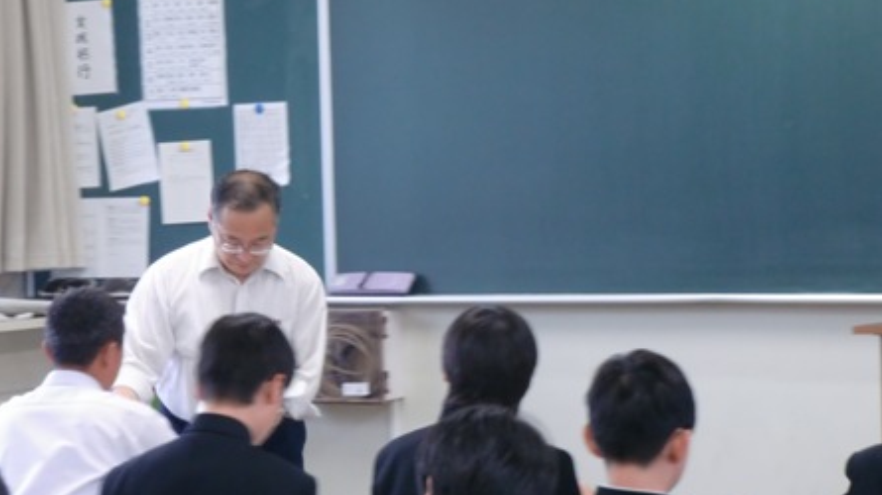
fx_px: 3156
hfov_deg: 15.9
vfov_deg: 9.0
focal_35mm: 135
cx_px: 442
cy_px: 238
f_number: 5.2
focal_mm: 22
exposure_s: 1/20
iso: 400
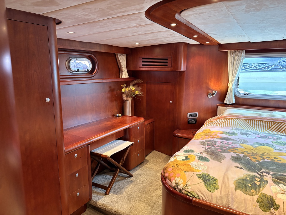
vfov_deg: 53.1
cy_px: 108
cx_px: 143
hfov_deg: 67.3
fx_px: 215
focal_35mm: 26
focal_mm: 5.96
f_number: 1.6
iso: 250
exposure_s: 1/50
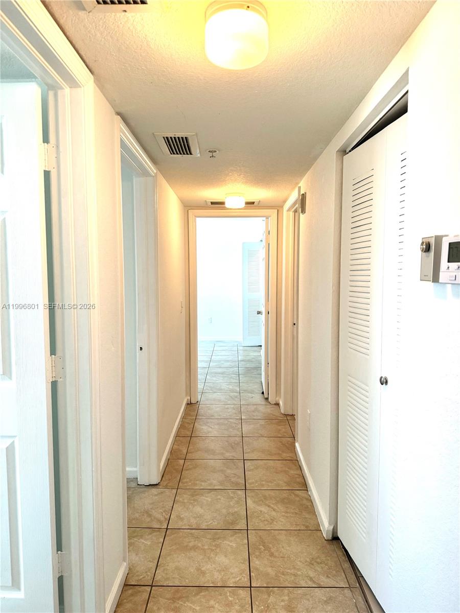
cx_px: 230
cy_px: 306
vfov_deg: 71.6
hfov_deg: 56.8
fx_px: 425
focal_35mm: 24
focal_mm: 6.86
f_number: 1.78
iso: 200
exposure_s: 1/120
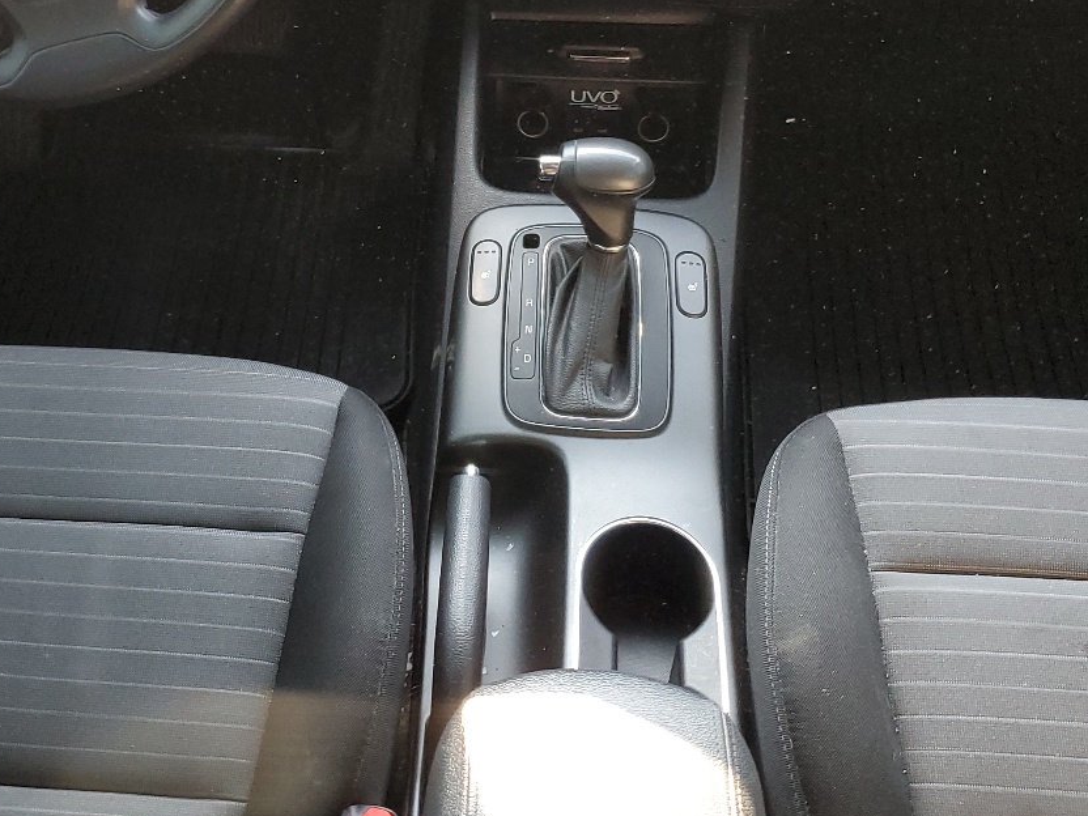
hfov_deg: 38.1
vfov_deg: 28.5
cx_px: 462
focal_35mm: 50
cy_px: 175
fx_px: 1572
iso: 116
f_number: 1.5
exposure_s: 1/60.2
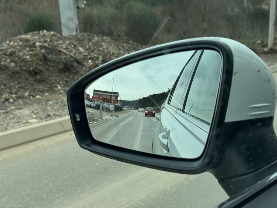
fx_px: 384
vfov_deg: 30.3
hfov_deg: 39.7
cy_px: 104
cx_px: 138
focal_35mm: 48
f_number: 1.78
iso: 64
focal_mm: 6.76
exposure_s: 1/2415
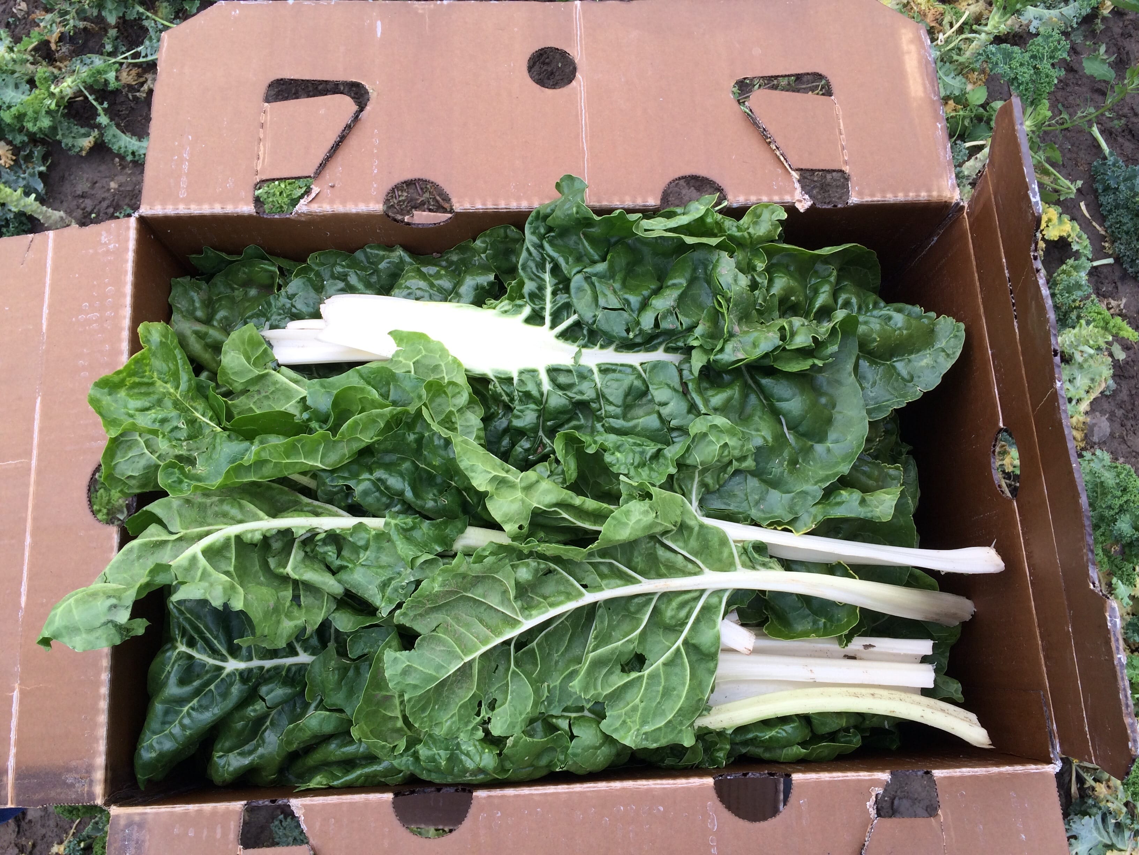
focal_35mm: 29
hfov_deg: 61.7
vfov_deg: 48.2
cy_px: 428
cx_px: 570
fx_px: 954
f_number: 2.2
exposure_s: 1/461
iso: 32
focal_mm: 4.15
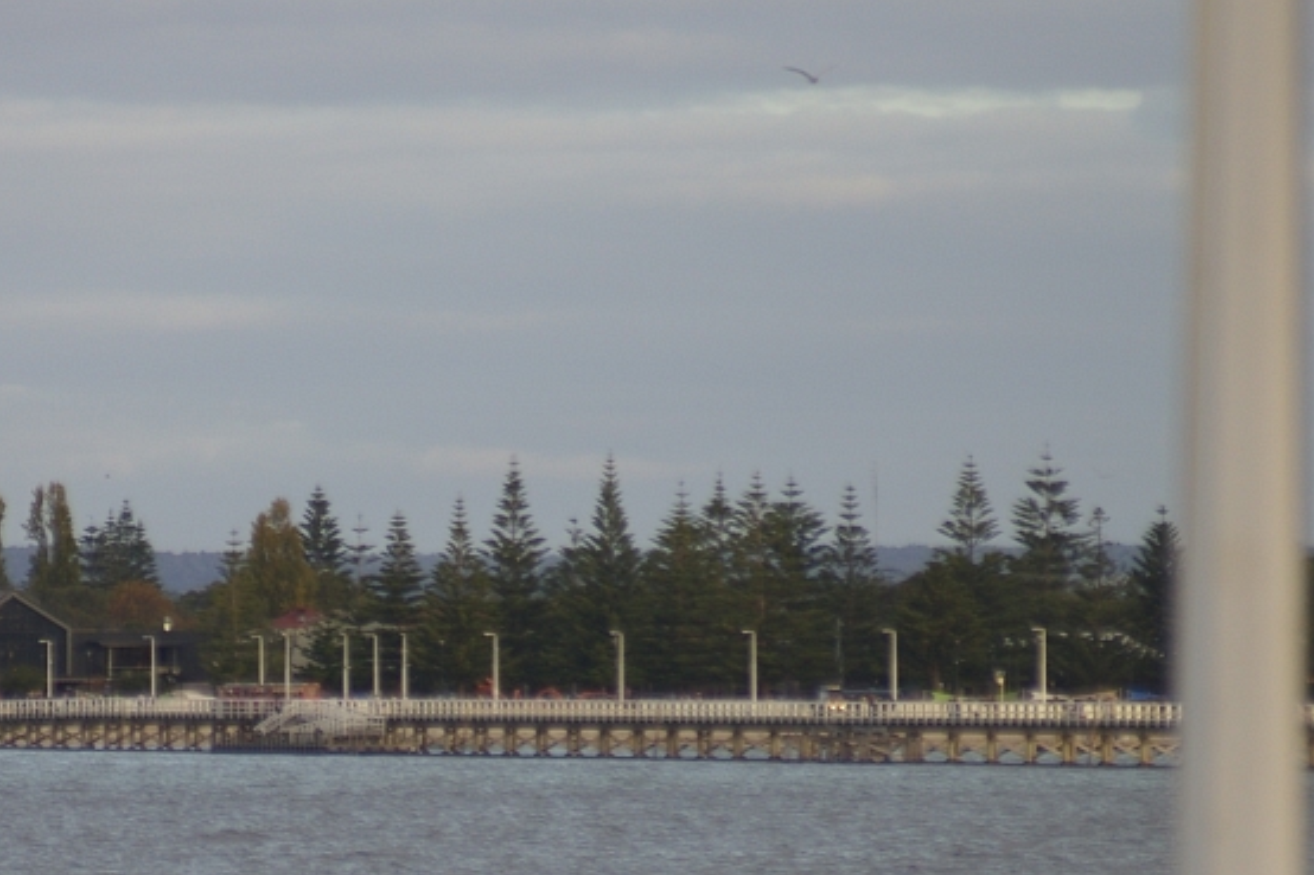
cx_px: 382
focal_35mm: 471
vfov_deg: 2.9
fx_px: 17185
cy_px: 691
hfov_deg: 4.4
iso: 200
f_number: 5.6
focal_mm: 170
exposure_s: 1/250
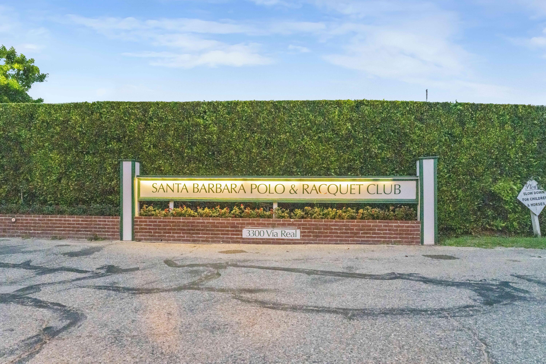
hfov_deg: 81.2
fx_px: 318
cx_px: 273
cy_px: 182
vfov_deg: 59.5
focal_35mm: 21
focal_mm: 21
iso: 16000
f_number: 10
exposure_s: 1/20
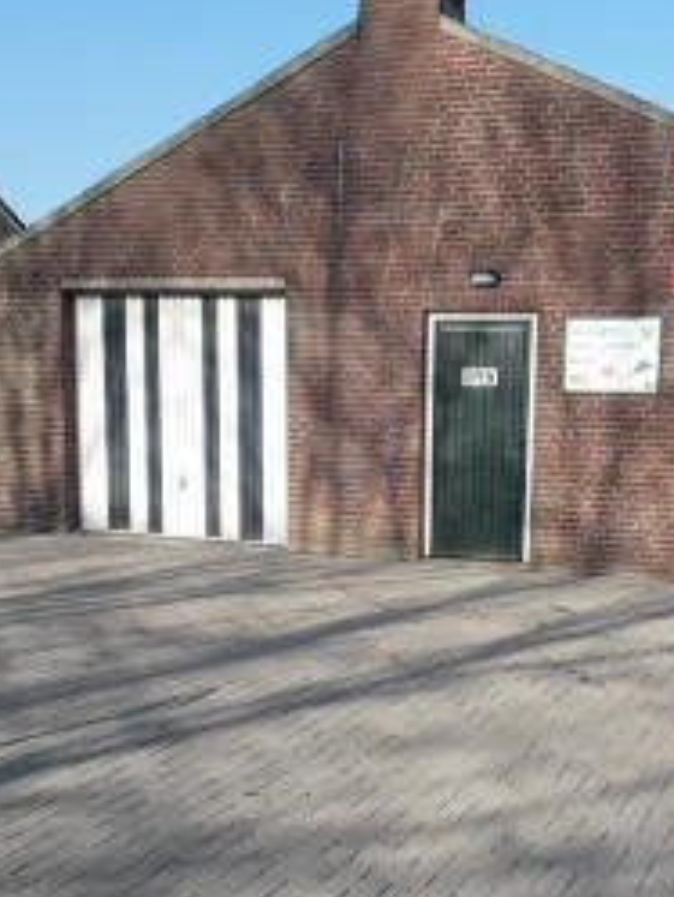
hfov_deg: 31.9
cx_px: 454
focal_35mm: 45
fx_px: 1167
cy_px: 591
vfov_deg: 41.6
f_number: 1.9
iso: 40
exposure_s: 1/982
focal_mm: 3.7
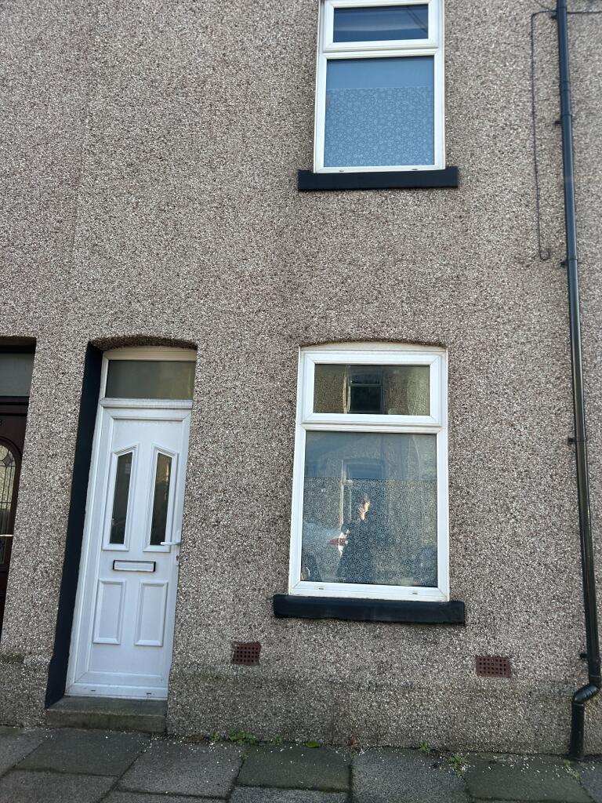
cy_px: 402
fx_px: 603
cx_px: 301
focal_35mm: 26
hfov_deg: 53.1
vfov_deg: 67.3
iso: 50
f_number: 1.5
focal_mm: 5.7
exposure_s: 1/561
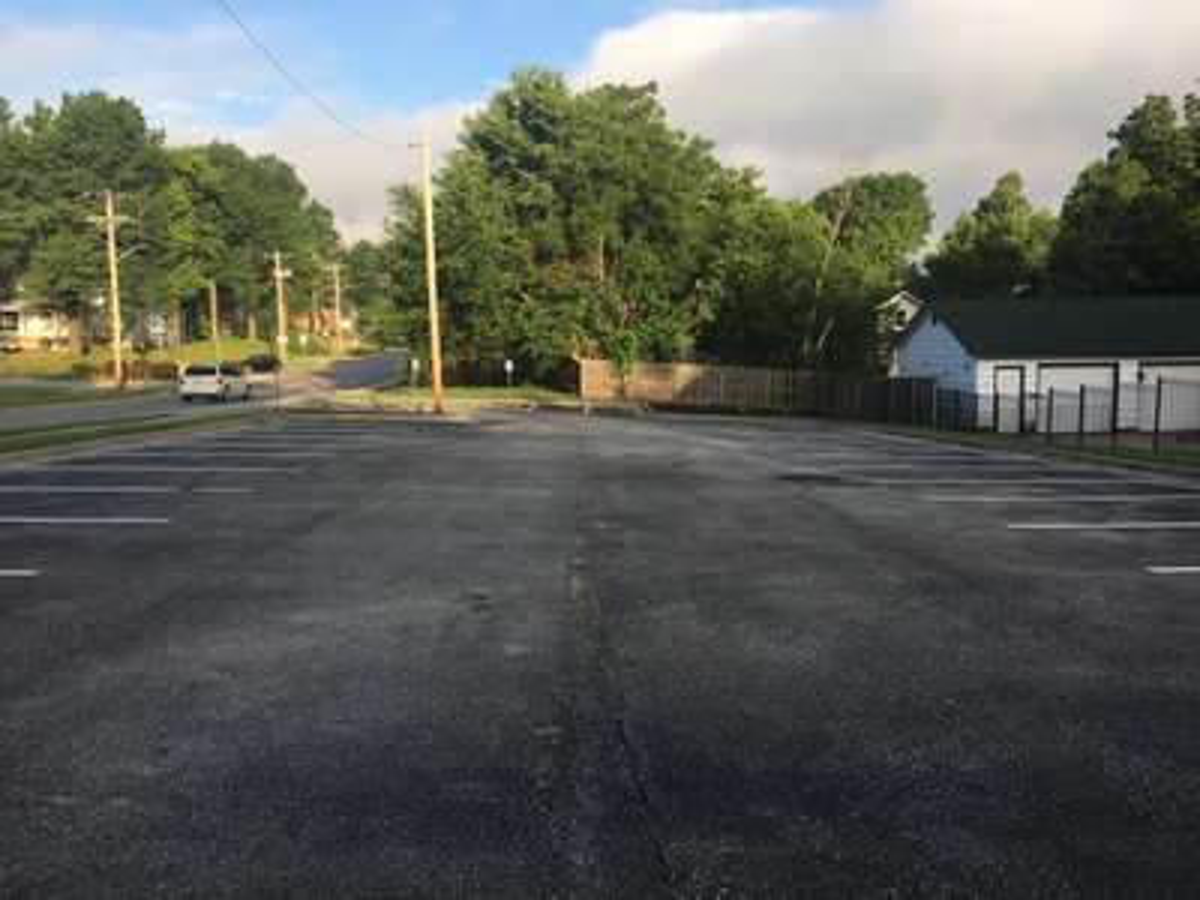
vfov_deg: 48.2
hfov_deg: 61.7
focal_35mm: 29
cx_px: 600
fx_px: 1005
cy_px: 450
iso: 25
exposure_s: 1/557
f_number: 2.2
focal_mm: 4.15
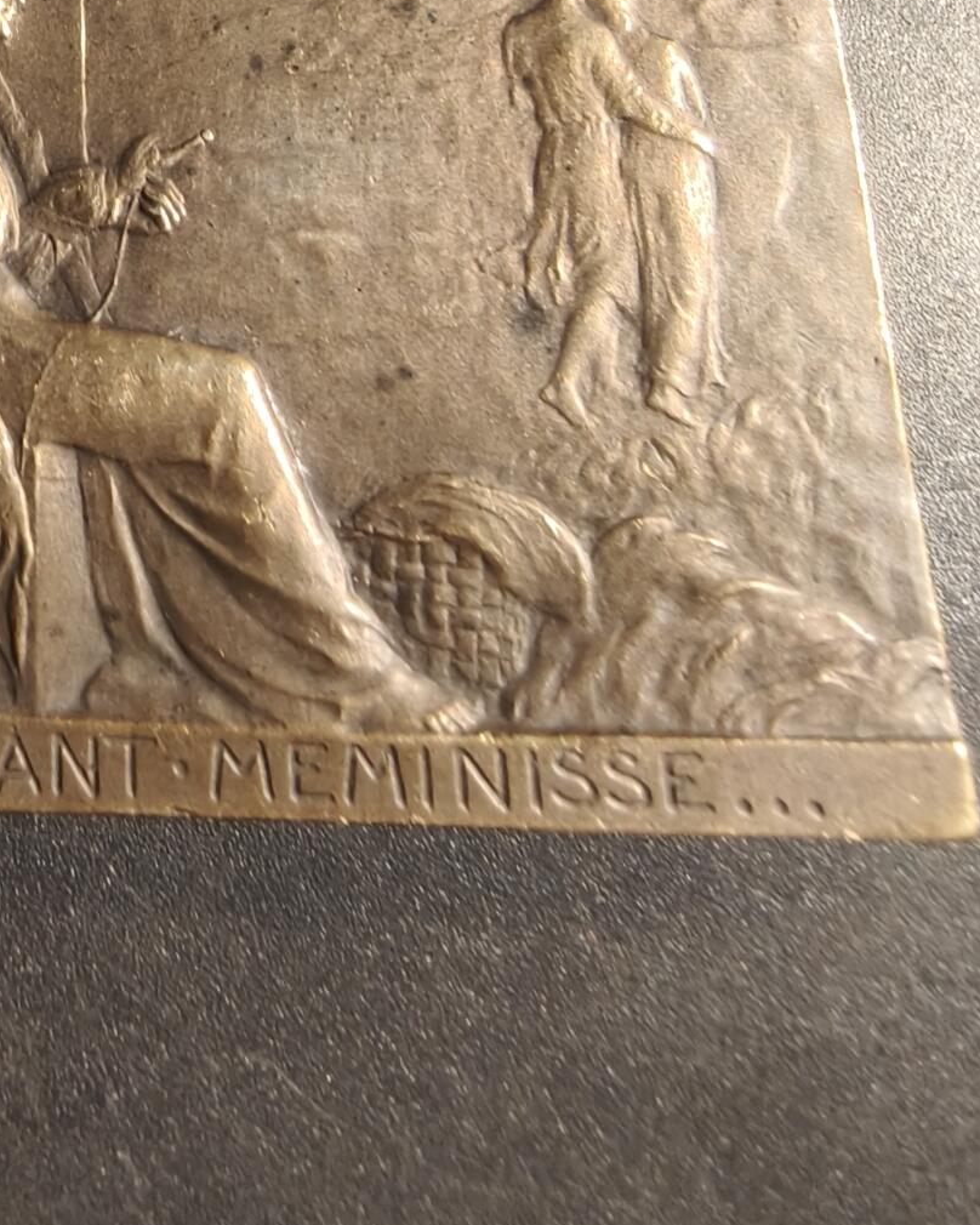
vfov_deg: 45.0
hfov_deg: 36.2
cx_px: 210
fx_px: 1450
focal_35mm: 40
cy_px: 394
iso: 200
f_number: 2
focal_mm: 2.32
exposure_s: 1/50
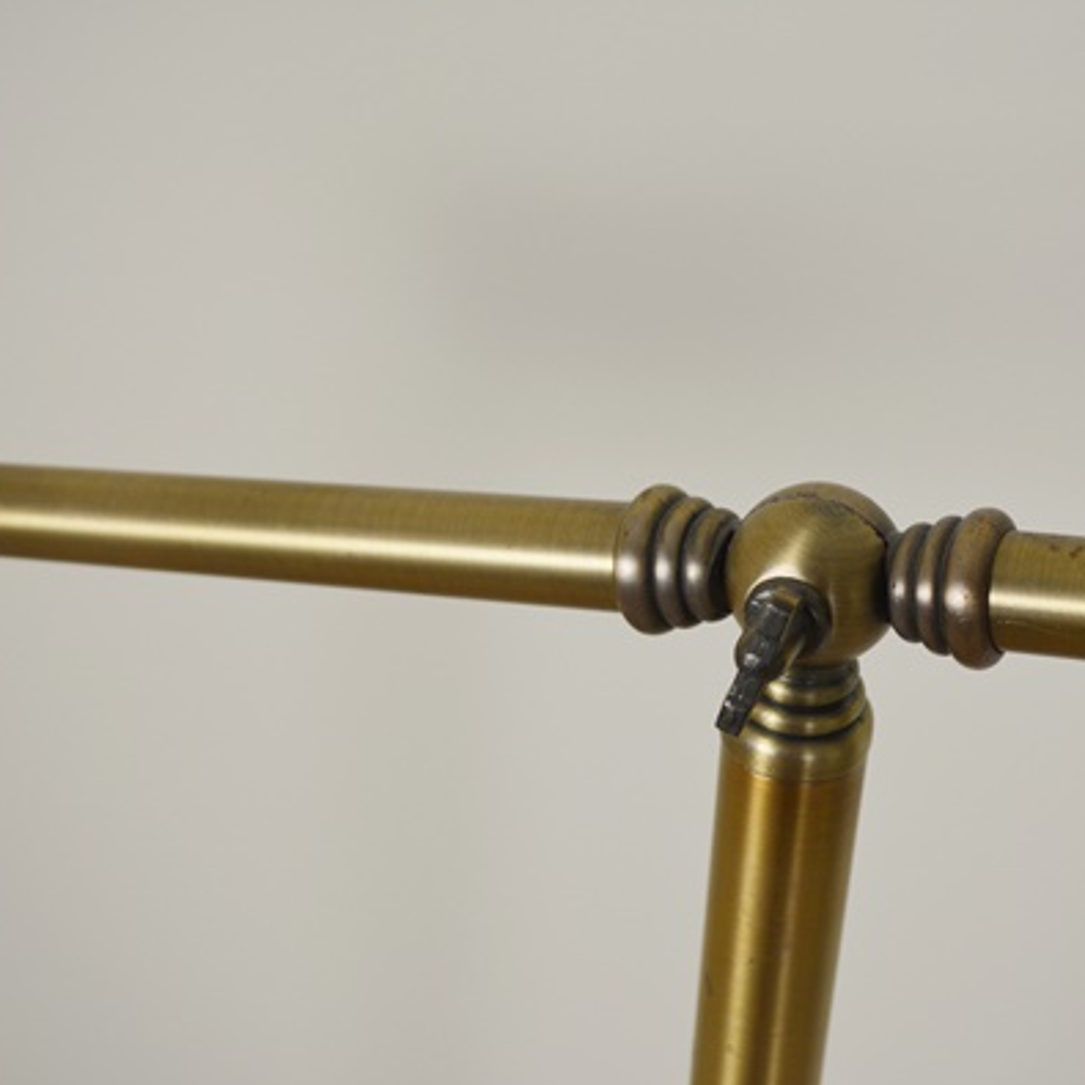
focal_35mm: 62
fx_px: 2199
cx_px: 654
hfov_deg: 27.7
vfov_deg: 27.7
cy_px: 538
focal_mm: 32
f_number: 5
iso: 400
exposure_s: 1/100
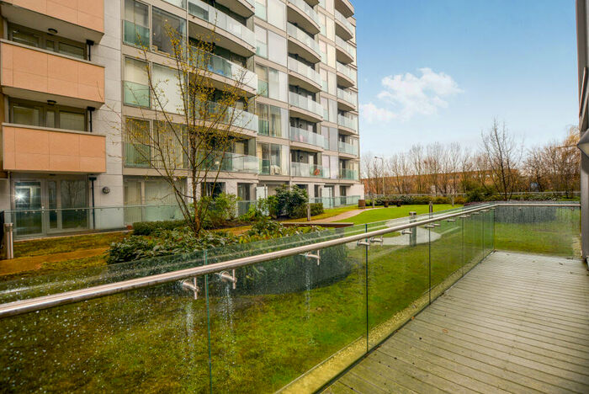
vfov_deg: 70.5
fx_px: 278
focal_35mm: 17
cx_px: 294
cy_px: 197
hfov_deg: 93.2
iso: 100
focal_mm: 17
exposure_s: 1/200
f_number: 6.3
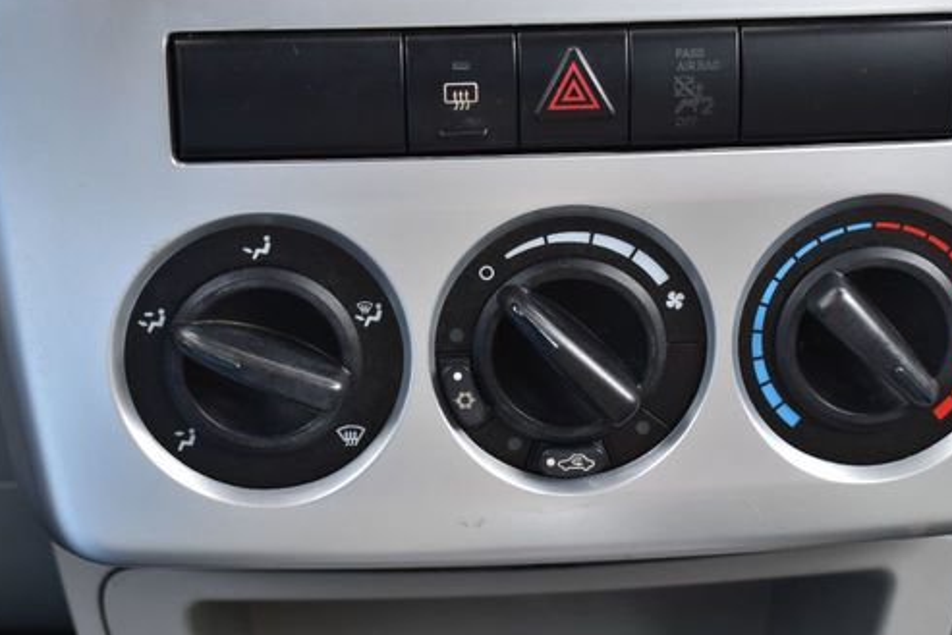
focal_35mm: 88
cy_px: 399
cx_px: 543
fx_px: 2318
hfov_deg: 23.2
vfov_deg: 15.6
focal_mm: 45
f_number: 7.1
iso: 400
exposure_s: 1/25
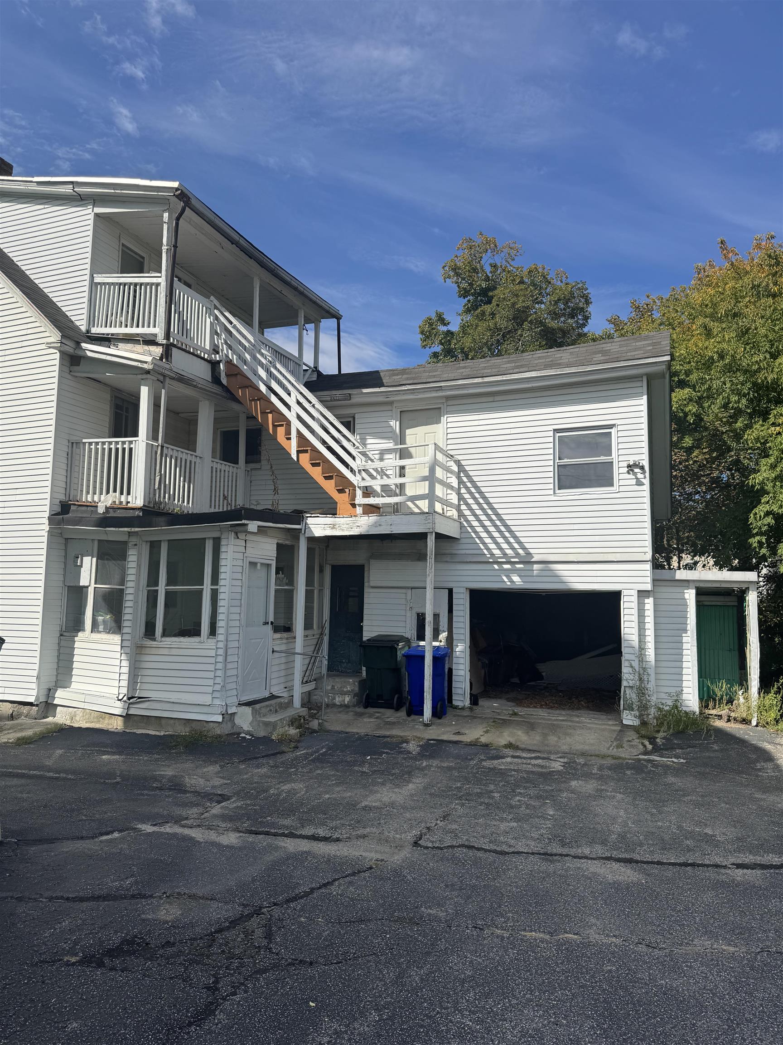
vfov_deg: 71.6
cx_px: 392
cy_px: 522
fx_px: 724
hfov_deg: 56.8
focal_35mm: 24
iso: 80
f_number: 1.78
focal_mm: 6.76
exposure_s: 1/4608
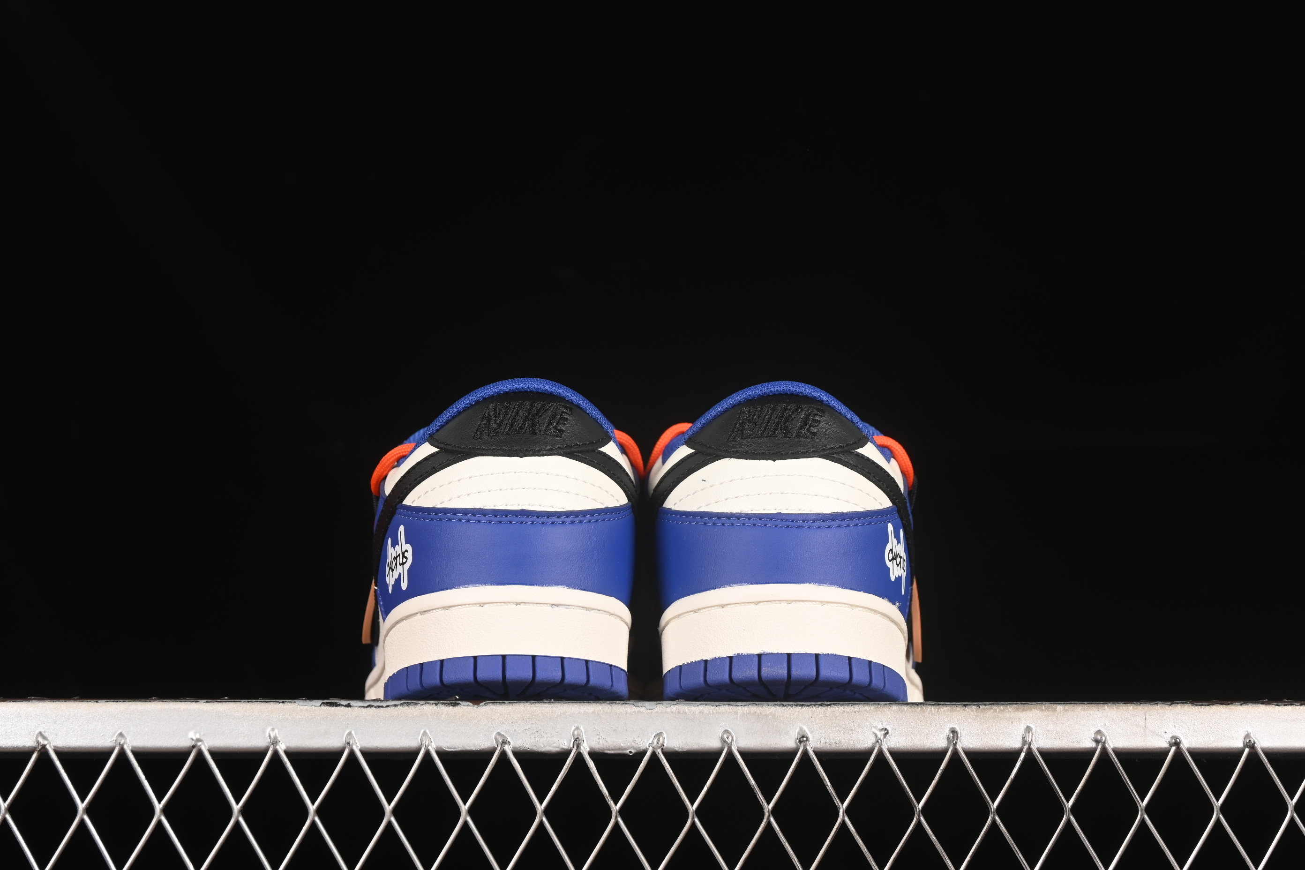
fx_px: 2719
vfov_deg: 18.2
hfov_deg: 27.0
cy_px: 435
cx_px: 652
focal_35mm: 75
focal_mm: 50
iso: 160
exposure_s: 1/80
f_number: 7.1
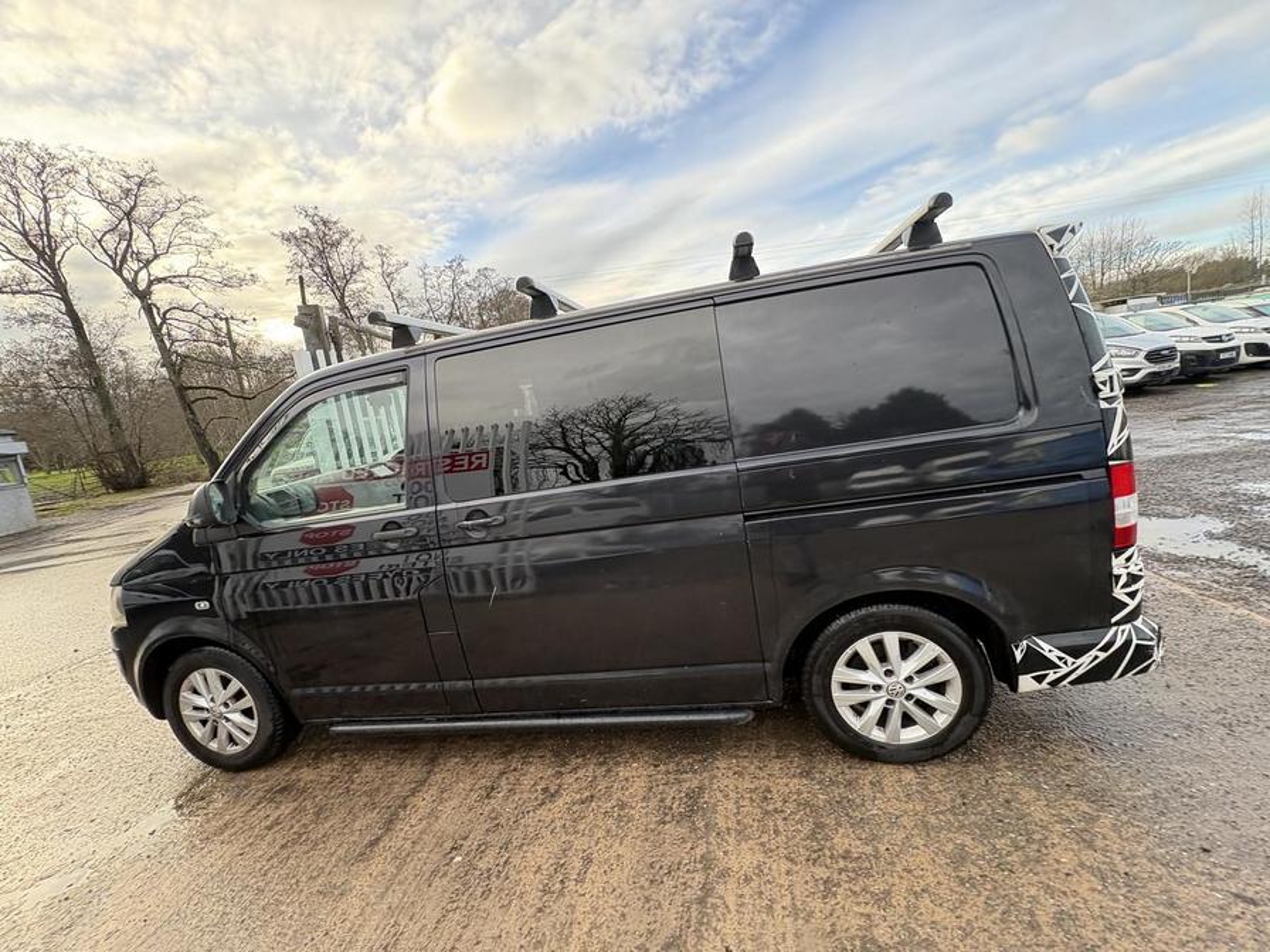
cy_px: 476
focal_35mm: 14
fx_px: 514
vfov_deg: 85.7
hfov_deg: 102.1
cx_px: 635
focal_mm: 2.22
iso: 100
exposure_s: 1/127
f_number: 2.2
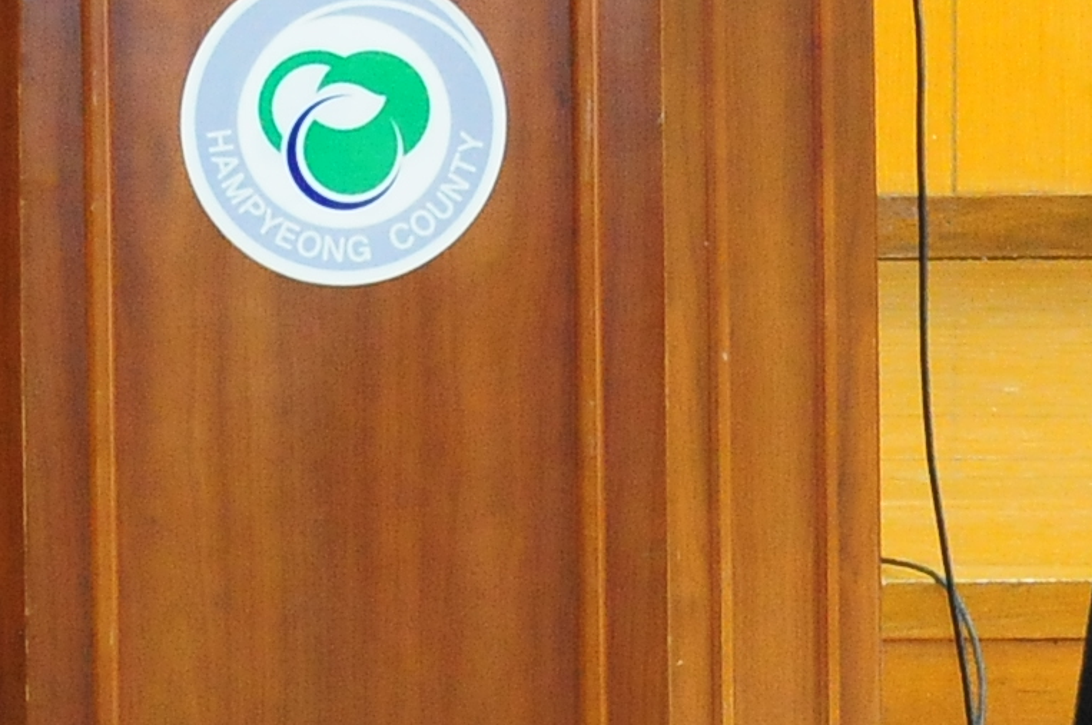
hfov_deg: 5.8
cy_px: -430
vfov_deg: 3.9
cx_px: 409
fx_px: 10726
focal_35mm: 354
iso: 1600
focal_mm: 42
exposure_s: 1/60
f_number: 5.6
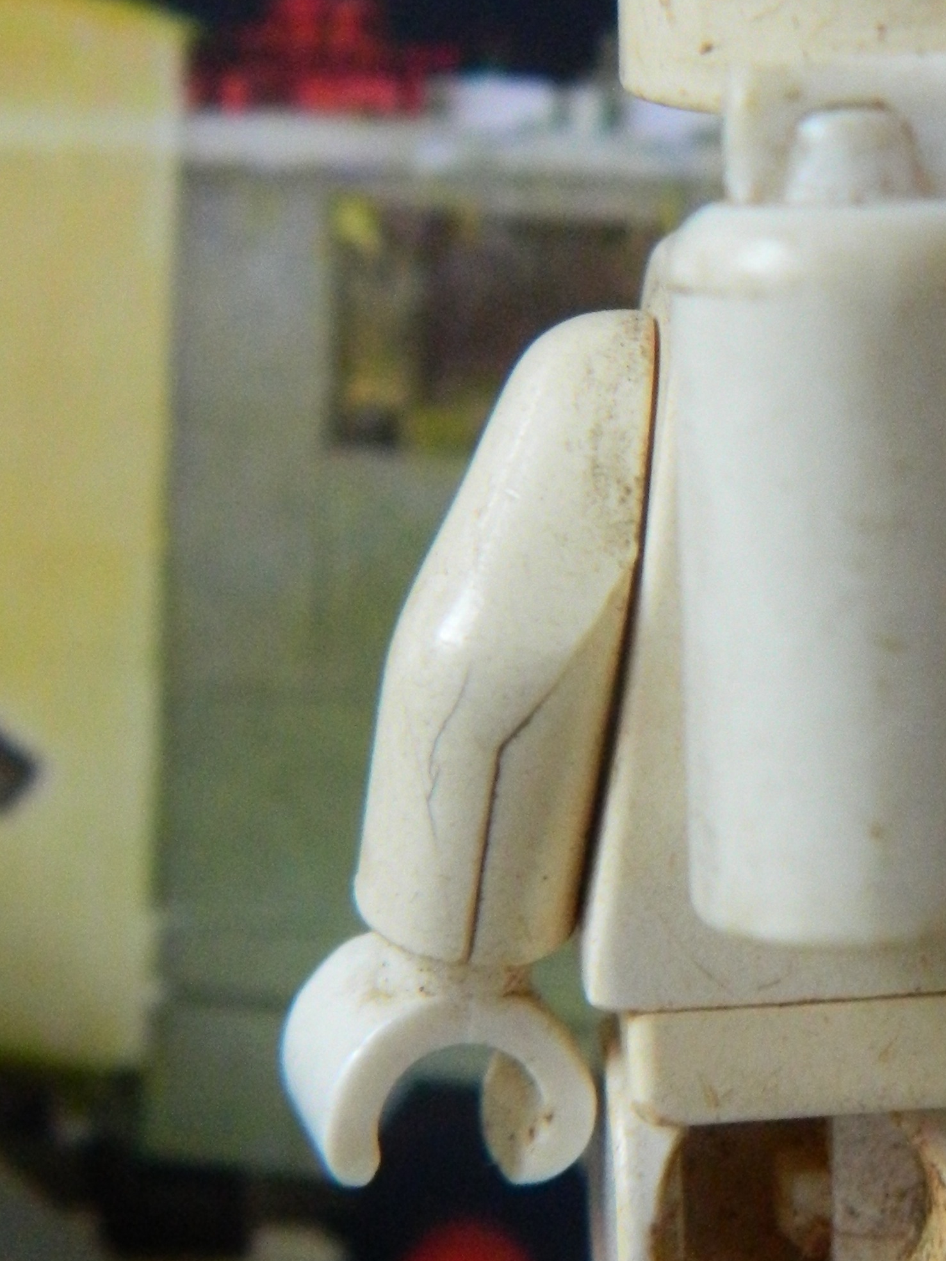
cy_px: 578
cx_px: 976
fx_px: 4556
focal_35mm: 125
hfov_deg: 11.7
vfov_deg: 15.8
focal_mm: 10.2
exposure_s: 1/50
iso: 400
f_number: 3.8
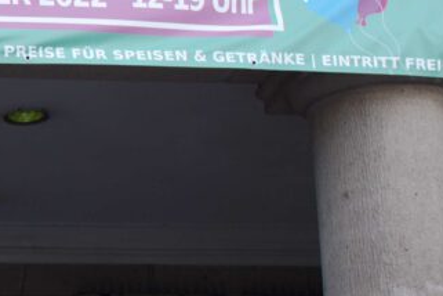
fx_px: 3125
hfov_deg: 7.7
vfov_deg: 5.4
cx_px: -544
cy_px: 3
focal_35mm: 254
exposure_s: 1/200
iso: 200
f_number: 5
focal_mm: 35
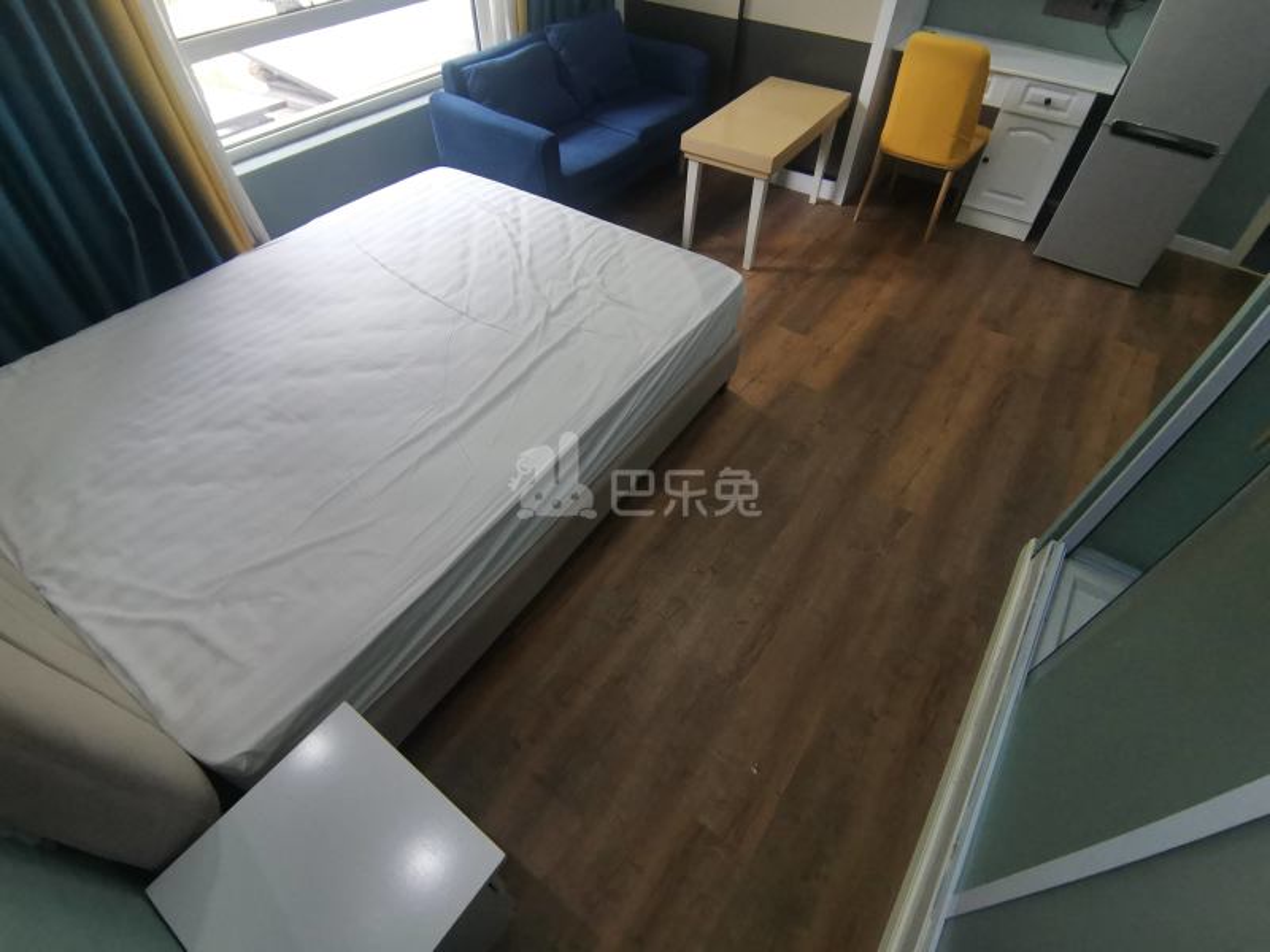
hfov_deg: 91.0
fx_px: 624
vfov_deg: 74.7
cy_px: 476
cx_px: 635
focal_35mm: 17
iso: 100
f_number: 2.2
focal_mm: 2.26
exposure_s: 1/60
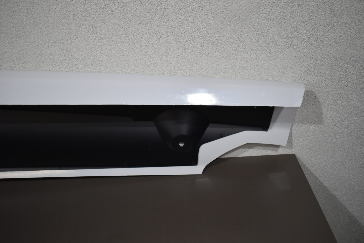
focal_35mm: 36
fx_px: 364
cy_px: 122
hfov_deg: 53.1
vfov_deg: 36.9
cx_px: 182
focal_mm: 24
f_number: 3.8
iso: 450
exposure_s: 1/250
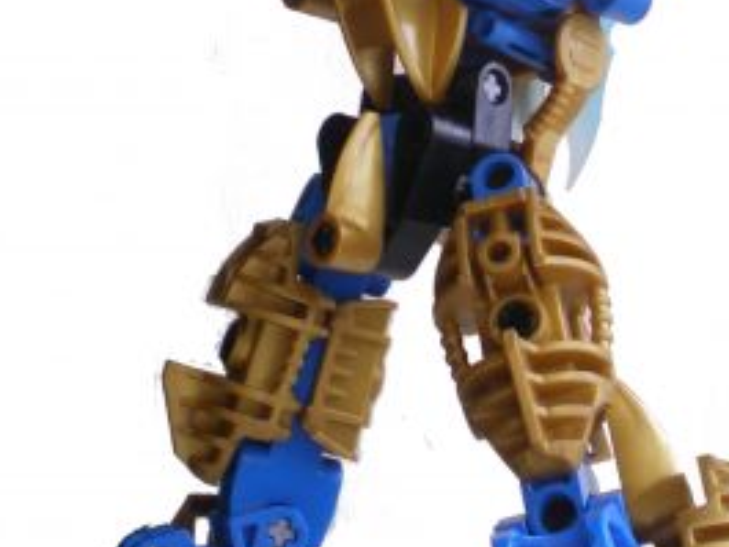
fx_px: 1812
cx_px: 457
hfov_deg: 22.7
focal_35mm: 86
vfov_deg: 16.9
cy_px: 58
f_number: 3.1
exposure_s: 1/60
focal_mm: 6.3
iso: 64
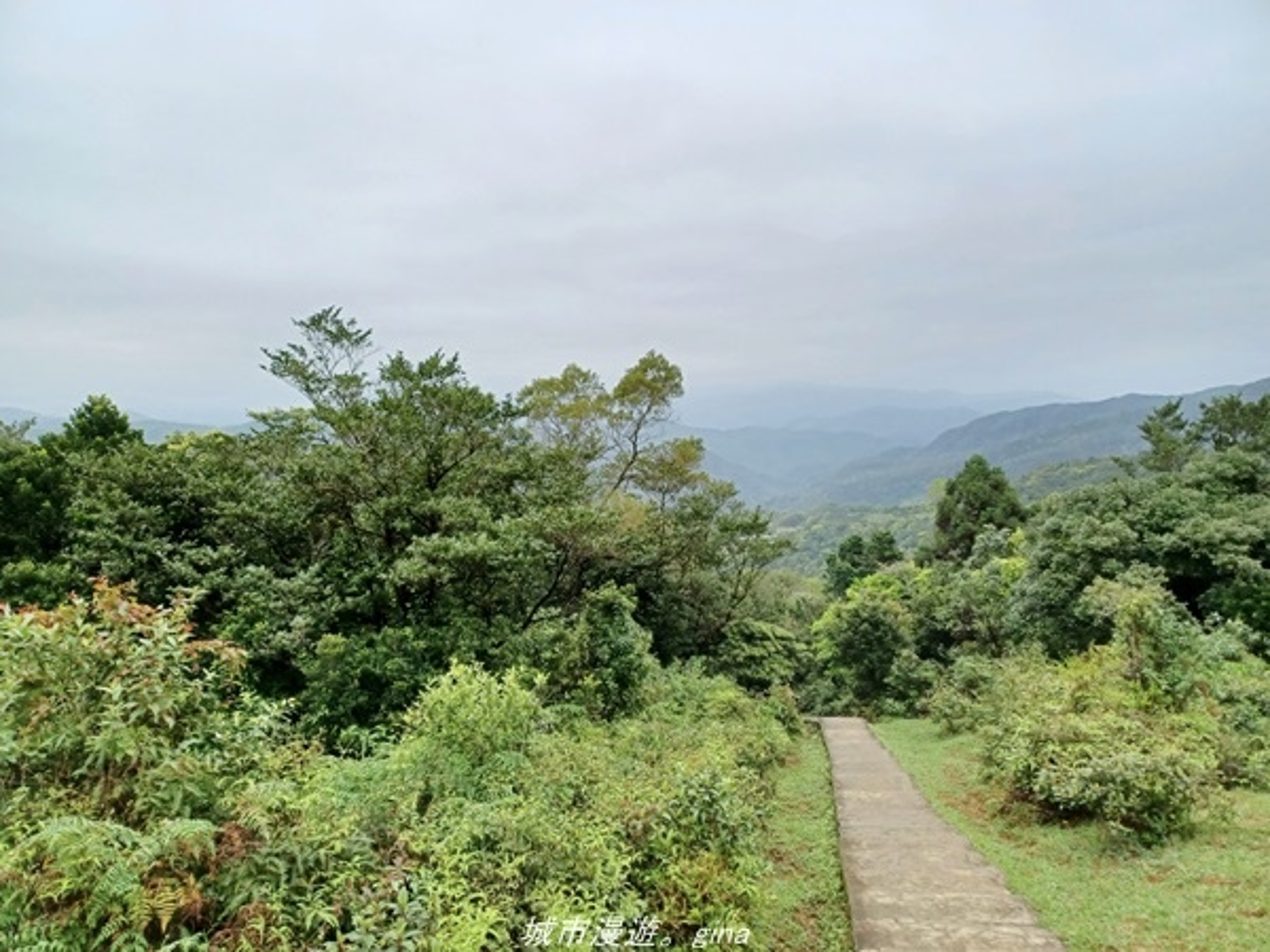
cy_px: 476
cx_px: 635
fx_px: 917
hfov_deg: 69.4
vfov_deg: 54.9
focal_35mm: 25
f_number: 1.8
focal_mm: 4.6
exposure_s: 1/151
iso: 32
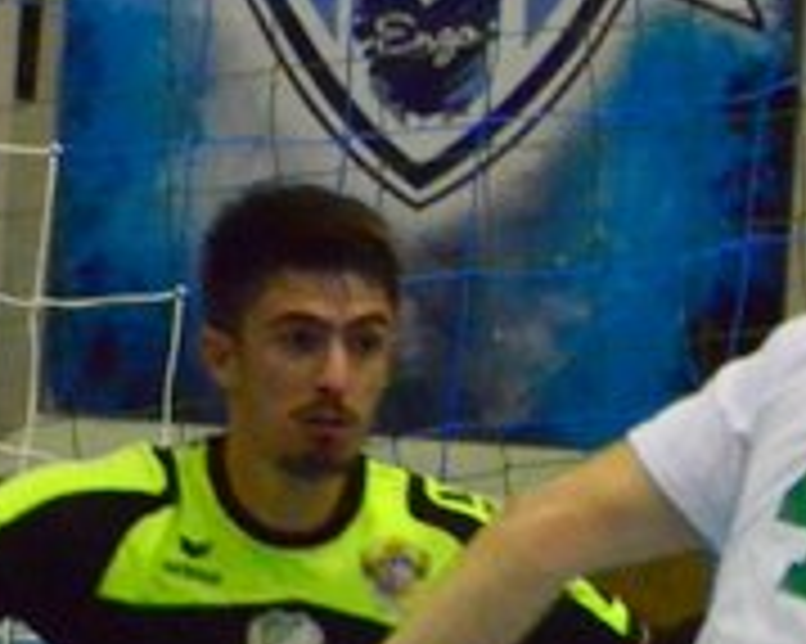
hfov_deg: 1.0
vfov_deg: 0.8
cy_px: 968
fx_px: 44941
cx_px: 1225
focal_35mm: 1885
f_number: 7.1
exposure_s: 1/320
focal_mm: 300
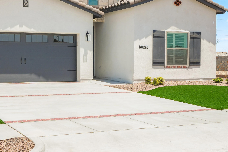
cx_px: 87
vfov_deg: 20.6
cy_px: 62
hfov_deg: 30.4
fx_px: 418
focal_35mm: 66
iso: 640
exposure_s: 1/500
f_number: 10
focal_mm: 35
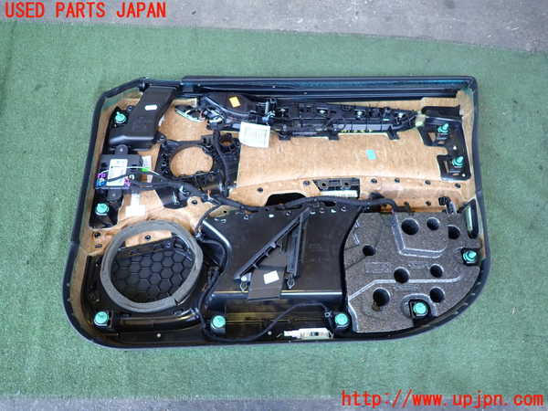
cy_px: 206
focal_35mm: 25
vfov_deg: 54.9
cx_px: 274
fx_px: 396
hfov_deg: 69.4
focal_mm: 4.5
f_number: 2
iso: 200
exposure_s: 1/80
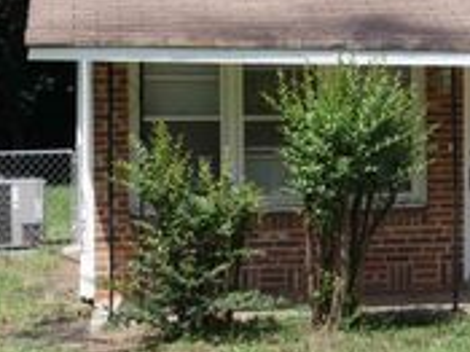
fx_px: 1710
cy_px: 63
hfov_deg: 14.8
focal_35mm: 126
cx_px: 650
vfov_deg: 11.7
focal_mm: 22
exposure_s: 1/320
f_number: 8
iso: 200
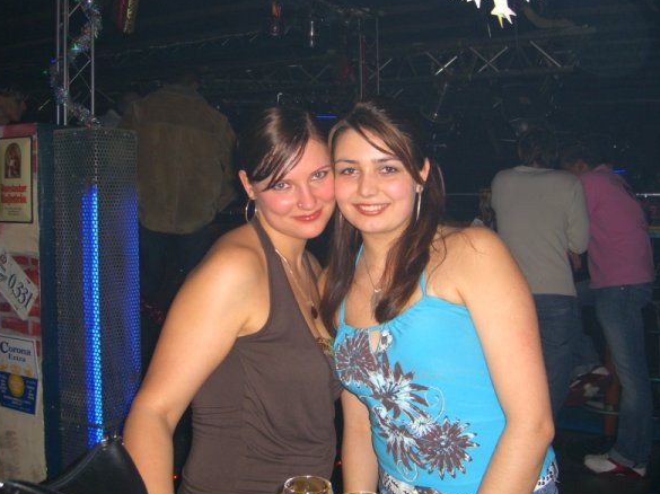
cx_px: 325
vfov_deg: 36.8
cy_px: 248
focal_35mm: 39
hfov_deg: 47.9
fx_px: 743
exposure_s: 1/60
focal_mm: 7.9
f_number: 2.8
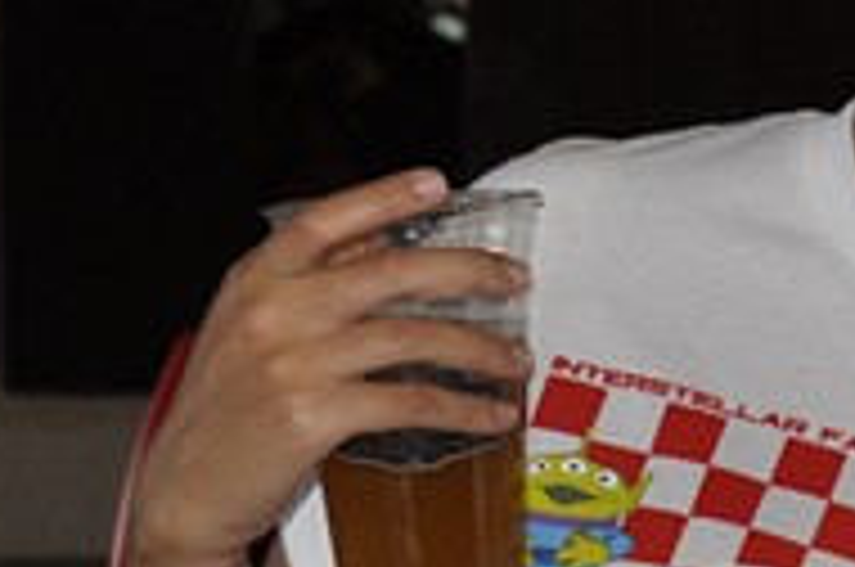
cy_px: 626
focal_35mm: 269
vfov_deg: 5.1
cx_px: 1606
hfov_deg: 7.4
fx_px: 6378
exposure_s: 1/60
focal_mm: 34
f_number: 4.2
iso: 400
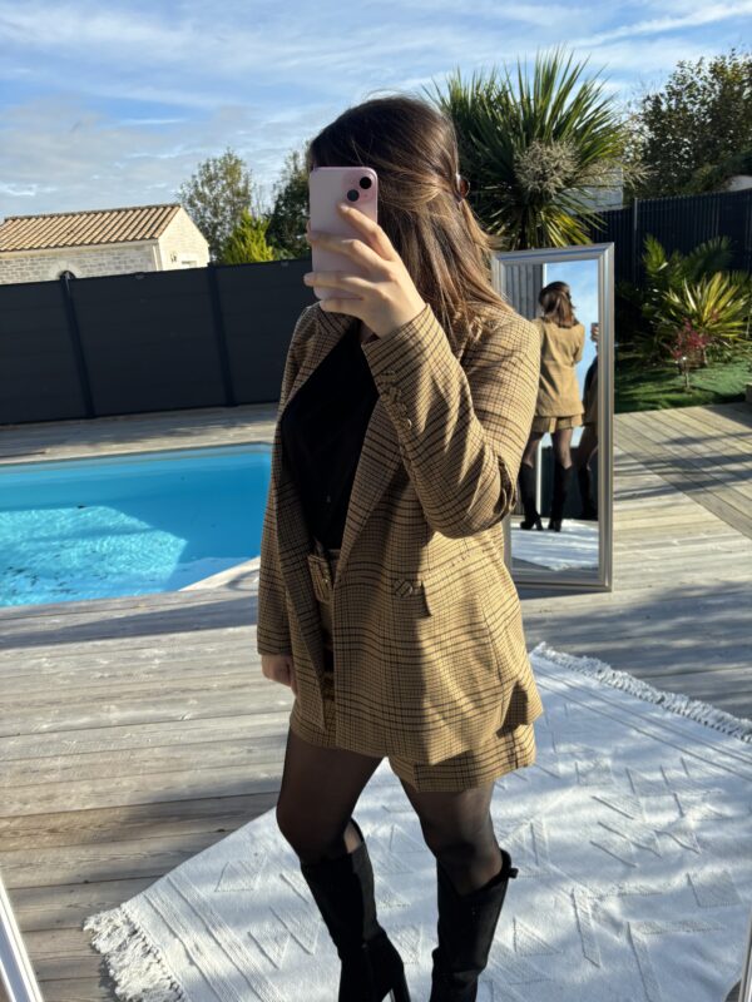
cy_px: 501
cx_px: 376
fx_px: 753
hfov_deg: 53.1
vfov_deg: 67.3
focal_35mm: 26
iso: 50
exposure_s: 1/1381
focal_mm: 5.96
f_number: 1.6
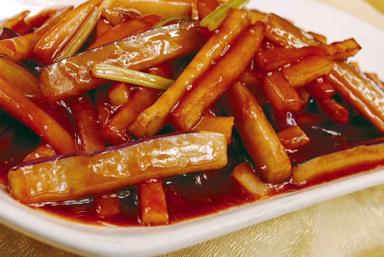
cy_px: 92
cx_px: 164
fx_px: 873
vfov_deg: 16.7
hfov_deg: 24.8
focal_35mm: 82
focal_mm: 35
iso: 100
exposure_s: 1/160
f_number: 7.1
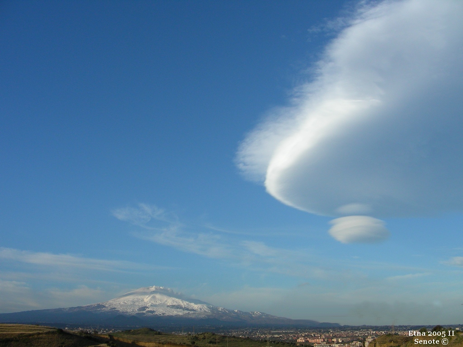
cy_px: 174
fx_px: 508
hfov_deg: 49.0
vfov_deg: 37.7
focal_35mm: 38
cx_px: 232
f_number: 4
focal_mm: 6.3
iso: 50
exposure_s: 1/684
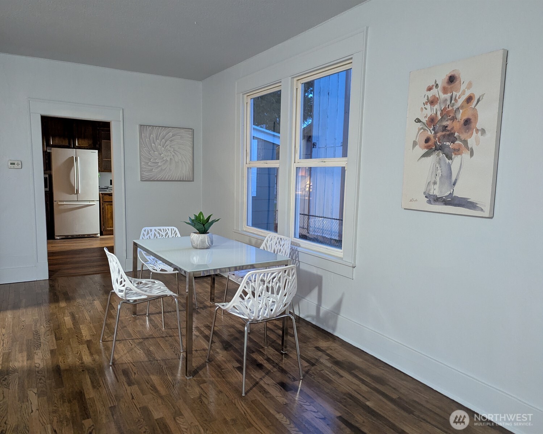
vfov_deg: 56.8
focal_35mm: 25
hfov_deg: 68.0
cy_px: 217
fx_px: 402
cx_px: 254
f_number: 1.85
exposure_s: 1/24
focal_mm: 6.81
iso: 1665
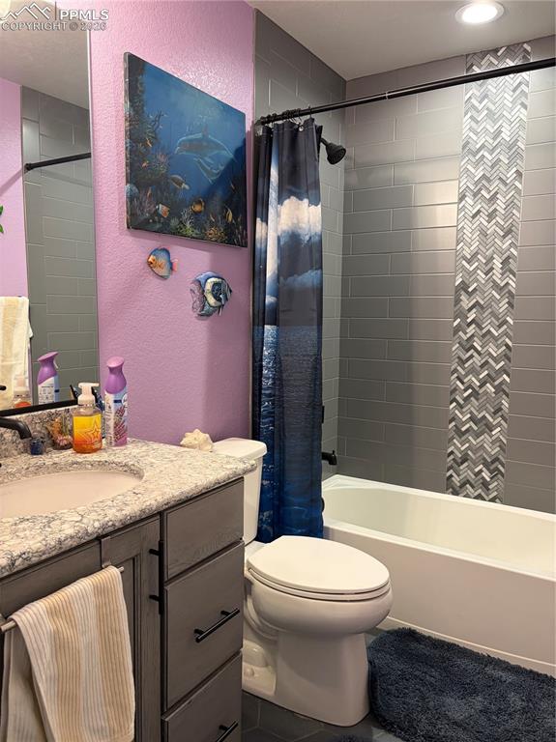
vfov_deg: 67.3
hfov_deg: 53.0
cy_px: 371
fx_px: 557
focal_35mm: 26
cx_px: 278
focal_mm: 5.96
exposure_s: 1/60
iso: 125
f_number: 1.6
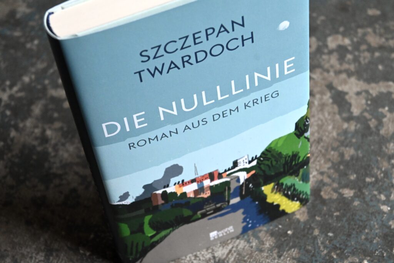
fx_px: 821
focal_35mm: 75
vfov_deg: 18.2
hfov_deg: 27.0
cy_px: 132
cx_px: 197
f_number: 6.3
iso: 3200
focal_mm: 50
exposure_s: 1/125
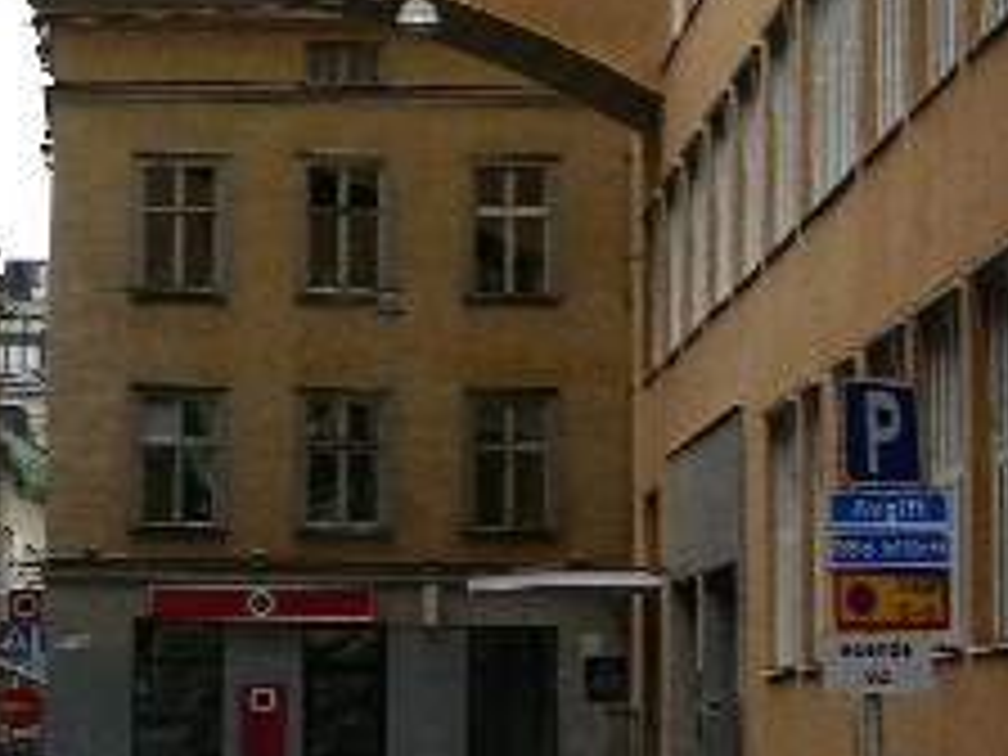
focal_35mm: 244
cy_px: -194
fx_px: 7105
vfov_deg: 6.1
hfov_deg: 8.1
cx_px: 43
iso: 50
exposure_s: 1/70
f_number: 4.5
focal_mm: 23.7
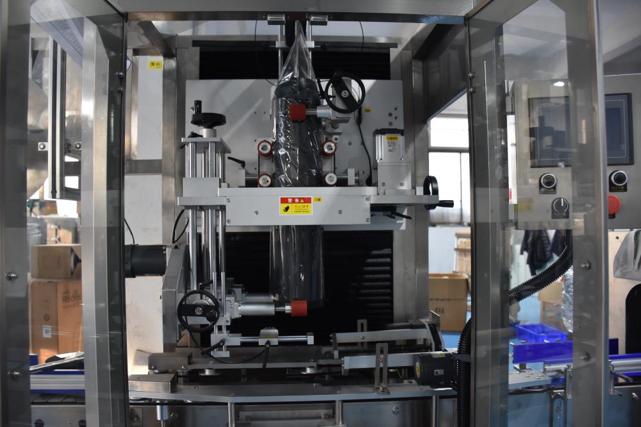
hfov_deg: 67.4
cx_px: 320
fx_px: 481
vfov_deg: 47.9
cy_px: 214
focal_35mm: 27
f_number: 3.5
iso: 1000
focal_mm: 18
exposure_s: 1/40
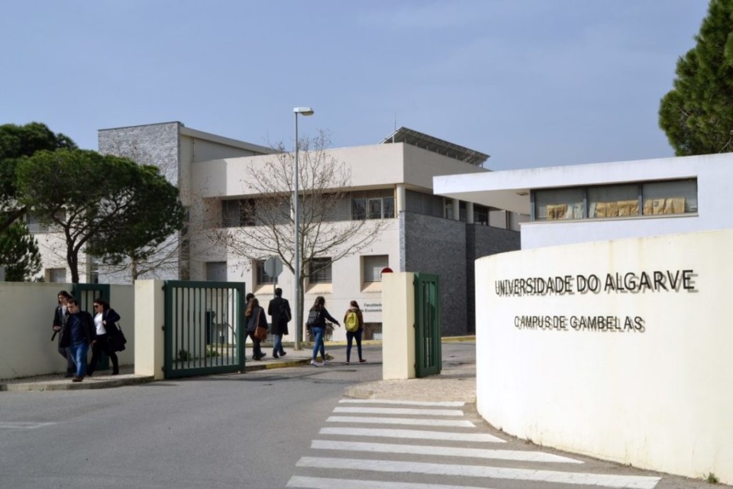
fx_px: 1069
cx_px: 366
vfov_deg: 25.8
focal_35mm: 52
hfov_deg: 37.9
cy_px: 244
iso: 400
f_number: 13
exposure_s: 1/640
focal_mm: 35
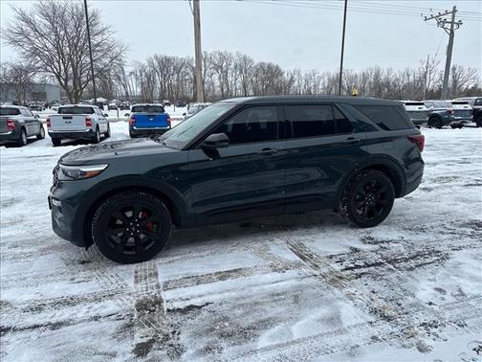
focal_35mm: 24
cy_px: 181
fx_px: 334
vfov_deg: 56.8
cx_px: 241
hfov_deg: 71.6
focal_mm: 6.86
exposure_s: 1/2809
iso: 80
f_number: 1.78
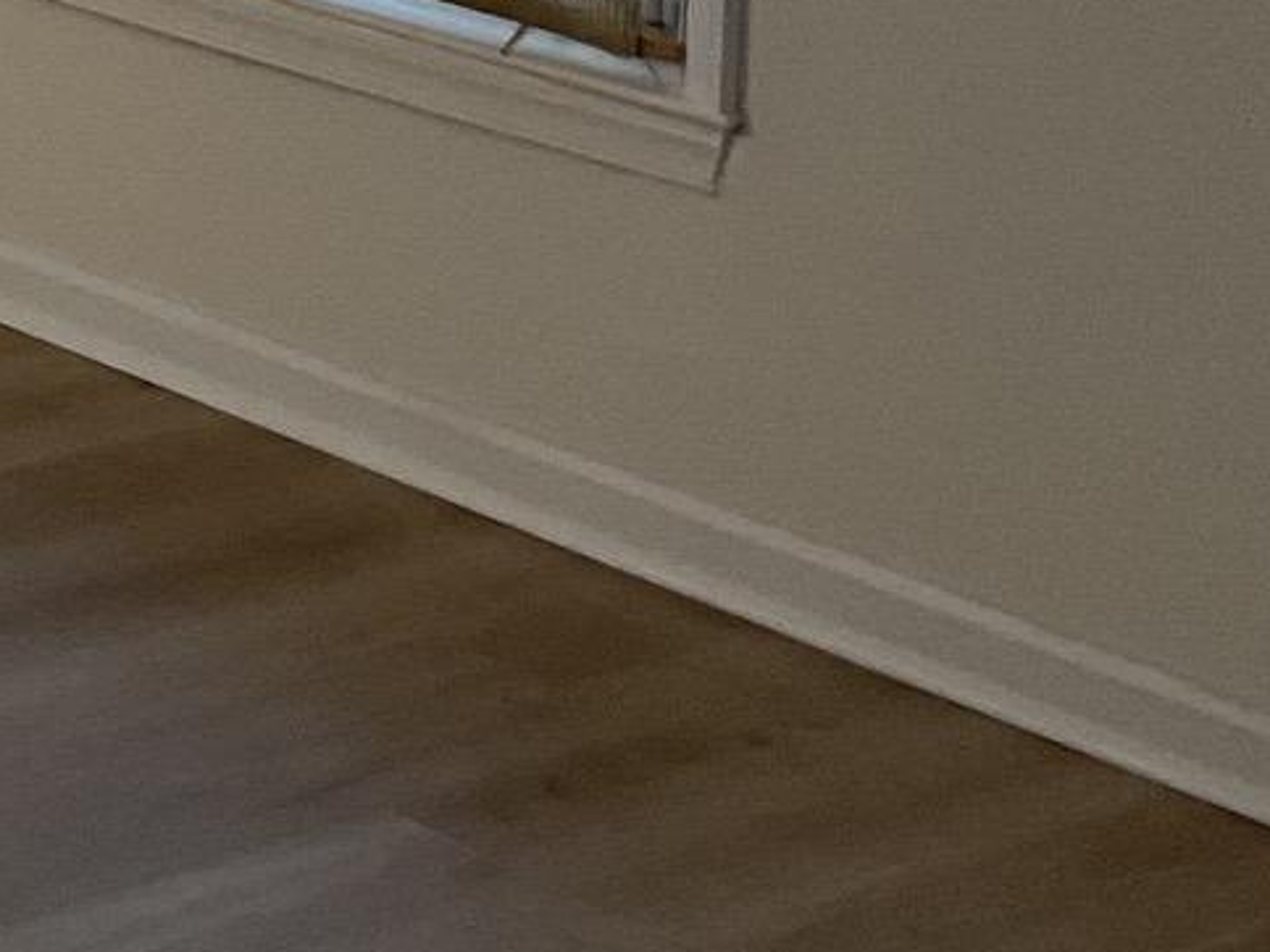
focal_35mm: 123
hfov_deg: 13.8
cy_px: -481
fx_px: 4512
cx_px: -1186
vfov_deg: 11.5
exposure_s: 1/60
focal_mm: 3
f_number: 1.8
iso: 64
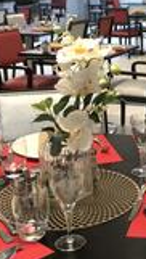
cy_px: 121
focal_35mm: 68
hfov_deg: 17.3
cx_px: 151
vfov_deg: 31.0
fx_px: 466
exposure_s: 1/33
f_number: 1.8
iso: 25
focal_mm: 3.99
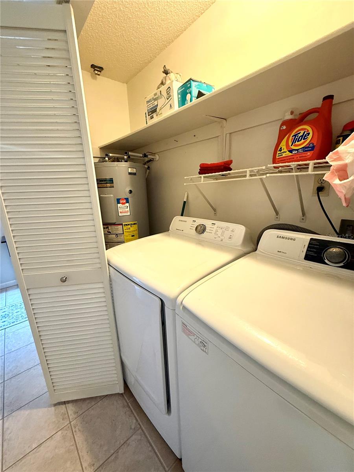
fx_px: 191
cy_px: 236
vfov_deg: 102.1
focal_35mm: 14
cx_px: 177
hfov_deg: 85.7
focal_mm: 2.22
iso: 320
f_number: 2.2
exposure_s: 1/60
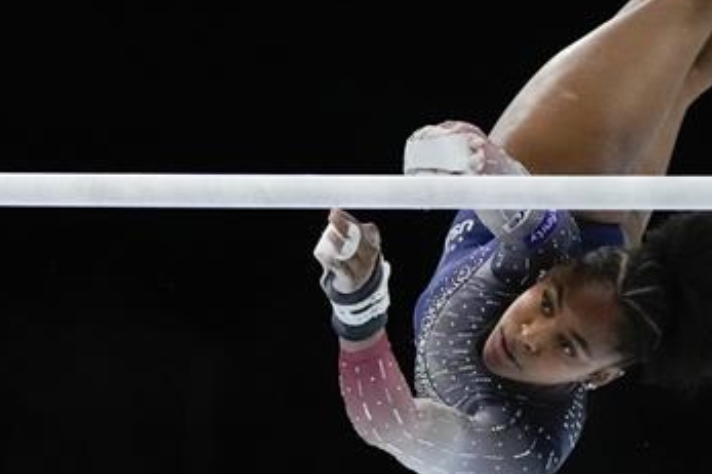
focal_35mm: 320
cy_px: 161
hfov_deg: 6.4
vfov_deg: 4.3
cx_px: 497
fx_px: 6326
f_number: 2.8
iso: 3200
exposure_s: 1/2500
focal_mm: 171
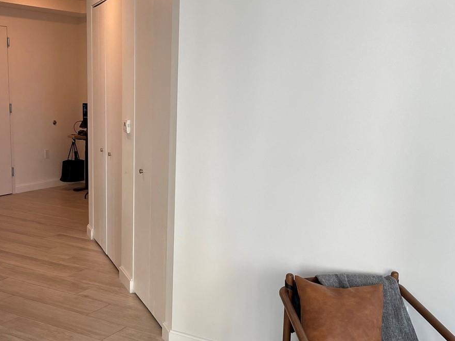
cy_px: 206
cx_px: 178
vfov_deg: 30.8
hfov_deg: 40.2
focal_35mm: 47
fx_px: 618
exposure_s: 1/121
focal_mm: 4.2
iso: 80
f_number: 1.6
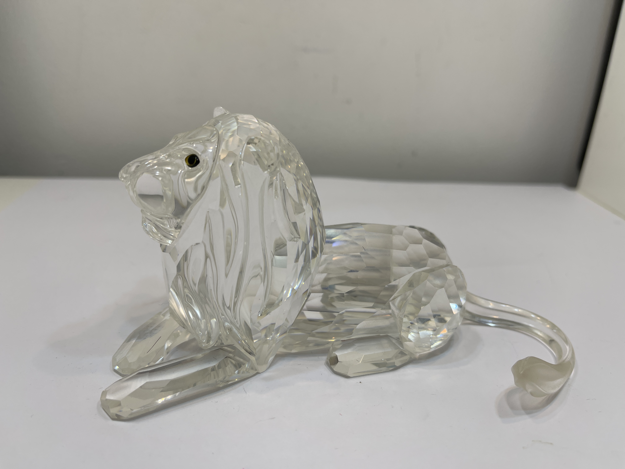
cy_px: 234
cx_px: 312
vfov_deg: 54.9
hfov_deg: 69.4
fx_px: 451
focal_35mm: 25
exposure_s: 1/470
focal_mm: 5.1
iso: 32
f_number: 1.6
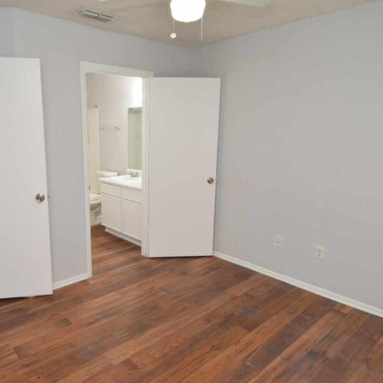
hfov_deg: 64.0
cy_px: 196
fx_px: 300
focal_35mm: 24
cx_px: 141
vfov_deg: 65.0
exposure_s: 1/60
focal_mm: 12
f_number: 4
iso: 500
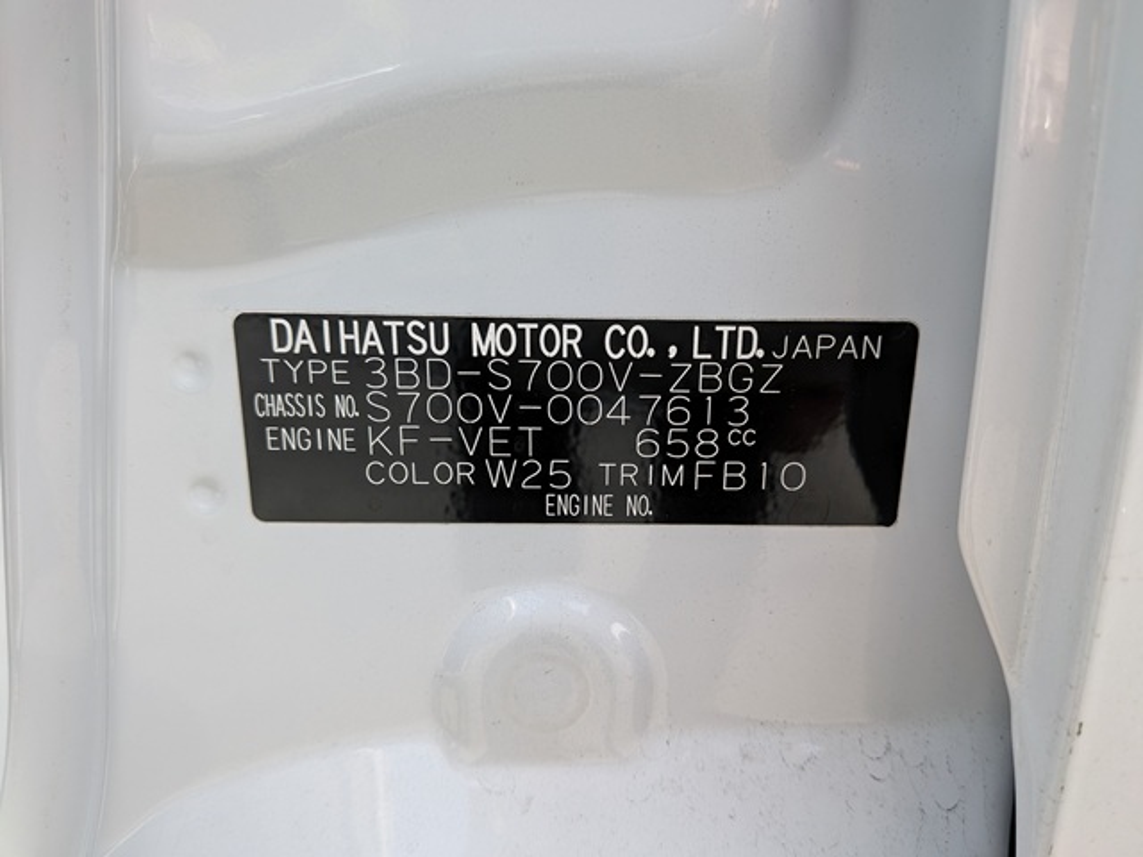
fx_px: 792
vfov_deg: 56.8
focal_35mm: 24
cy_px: 428
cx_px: 572
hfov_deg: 71.6
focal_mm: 4.53
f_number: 1.7
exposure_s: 1/360
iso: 36
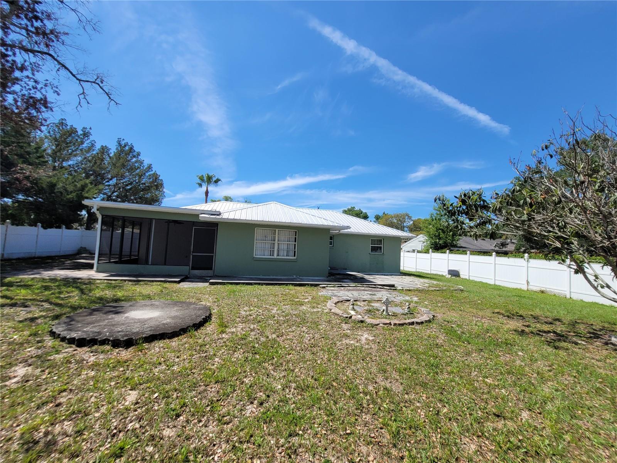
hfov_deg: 106.2
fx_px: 232
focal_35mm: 13
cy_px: 232
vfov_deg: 89.9
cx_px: 308
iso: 64
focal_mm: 2.2
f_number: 2.2
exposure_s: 1/2145
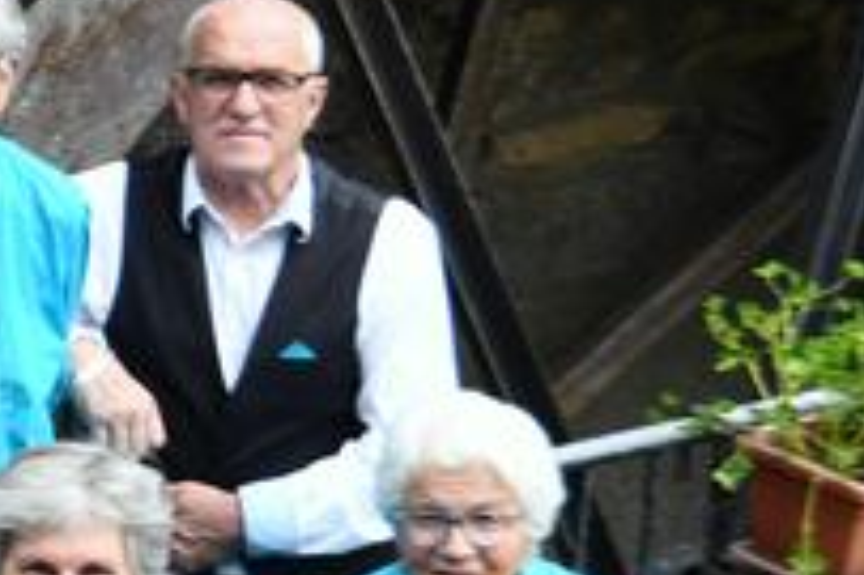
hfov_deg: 9.5
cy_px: 396
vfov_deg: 6.7
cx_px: -821
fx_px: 4892
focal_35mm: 204
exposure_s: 1/250
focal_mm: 31
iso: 400
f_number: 5.6
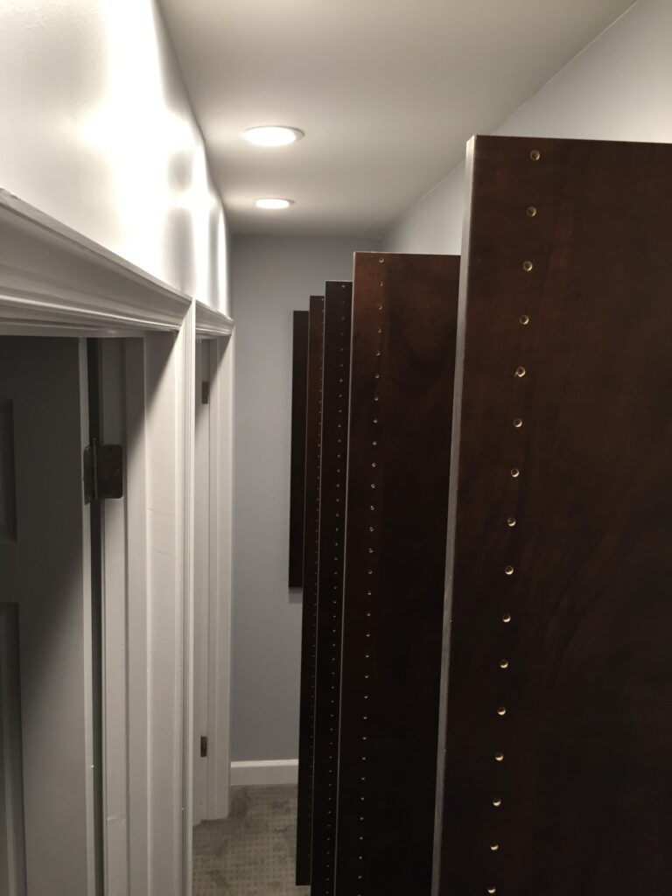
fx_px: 751
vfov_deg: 61.7
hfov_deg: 48.2
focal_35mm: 29
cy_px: 448
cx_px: 336
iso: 80
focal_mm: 4.15
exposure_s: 1/30
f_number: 2.2
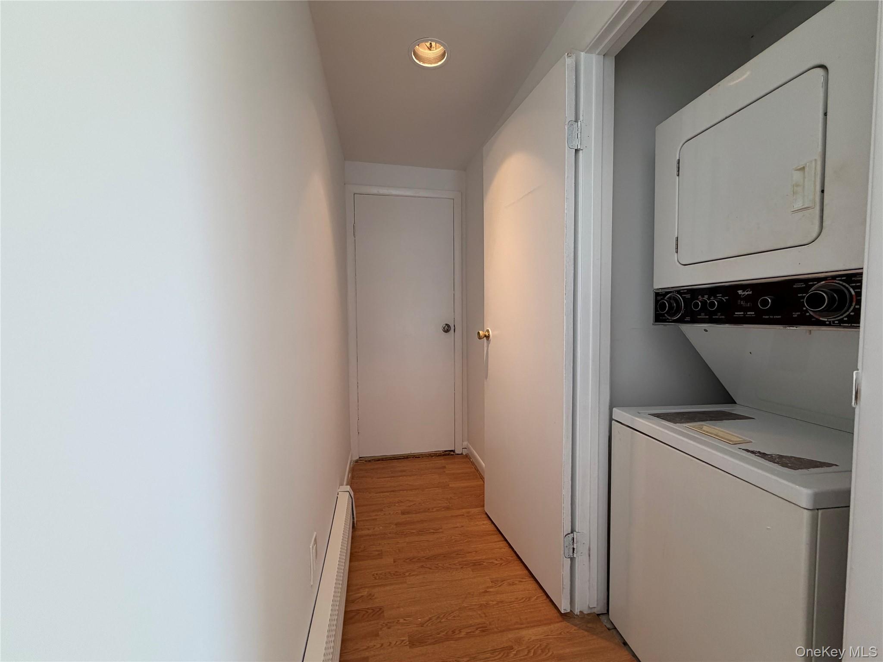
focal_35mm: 14
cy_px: 331
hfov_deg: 102.1
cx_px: 442
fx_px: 357
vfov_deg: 85.7
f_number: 2.2
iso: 160
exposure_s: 1/120
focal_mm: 2.22
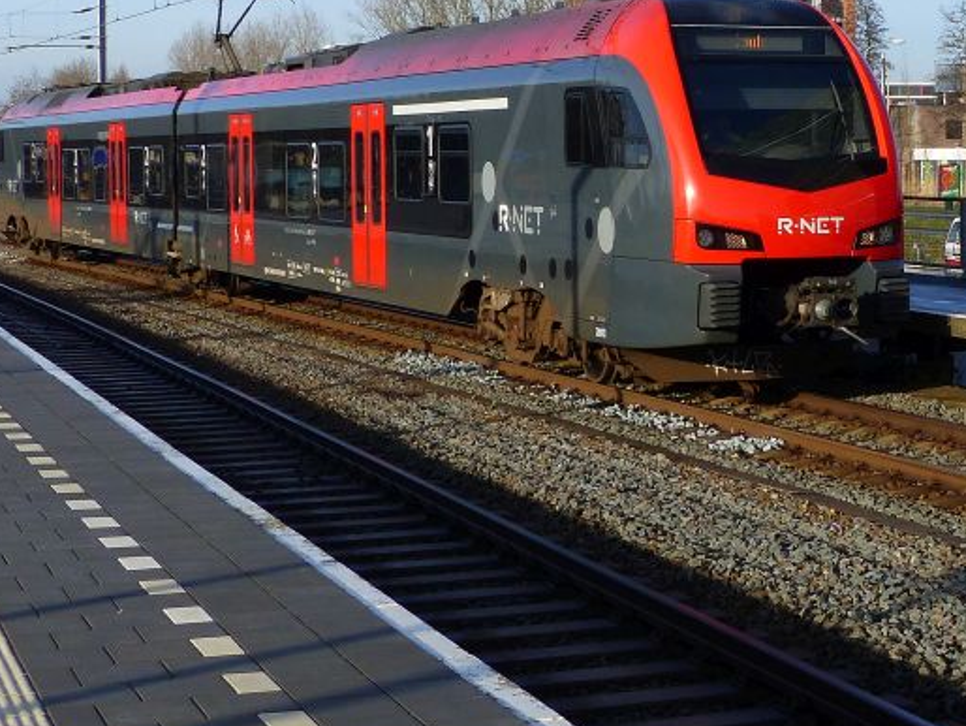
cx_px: 693
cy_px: 239
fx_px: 2345
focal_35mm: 84
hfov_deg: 23.1
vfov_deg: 17.5
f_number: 4
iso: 100
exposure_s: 1/640
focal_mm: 6.4
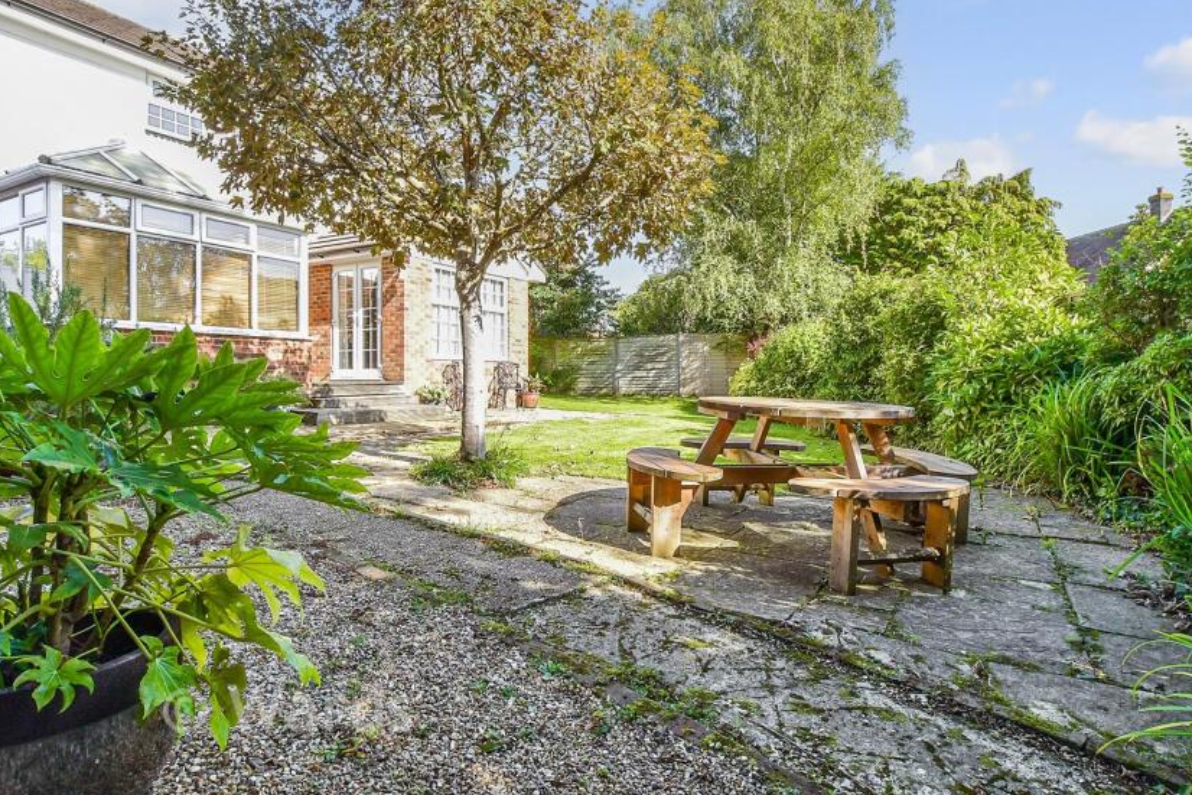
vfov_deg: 42.3
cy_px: 372
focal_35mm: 31
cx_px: 642
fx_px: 1027
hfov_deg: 60.2
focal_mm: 17
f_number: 8
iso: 160
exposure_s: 1/100
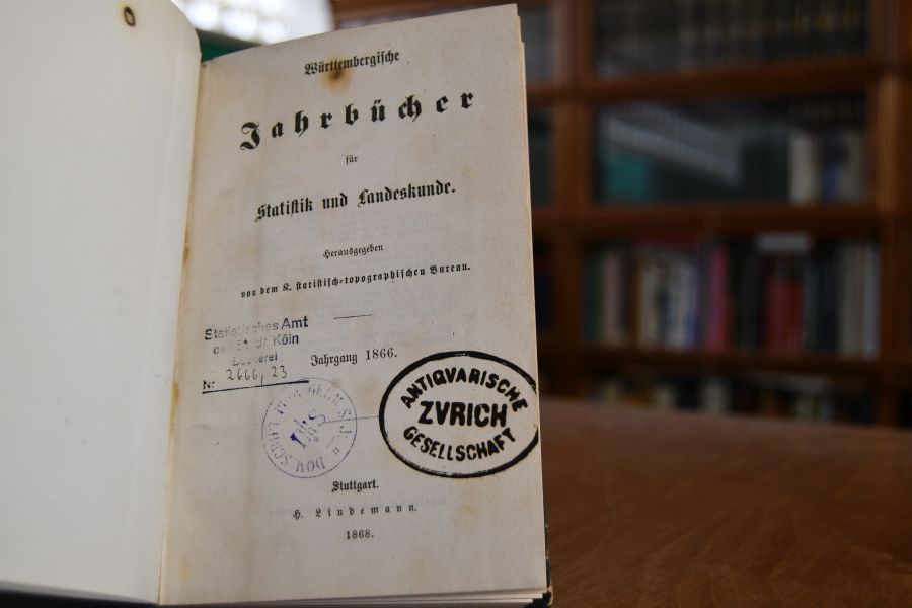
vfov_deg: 29.9
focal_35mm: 45
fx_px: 1140
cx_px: 456
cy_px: 304
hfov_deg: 43.6
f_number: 4.2
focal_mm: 30
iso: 800
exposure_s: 1/200
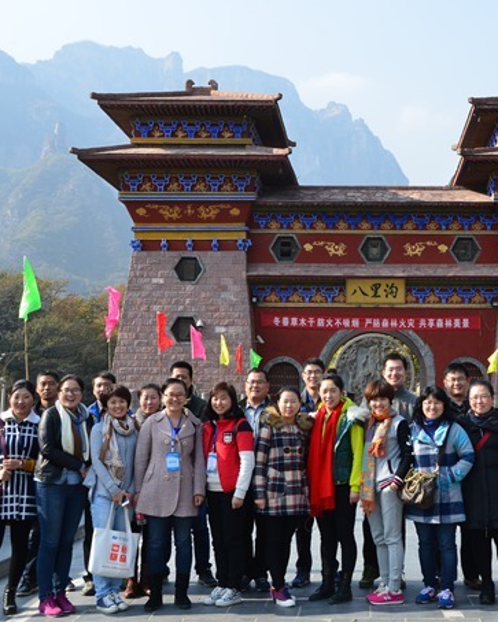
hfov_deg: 28.7
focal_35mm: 52
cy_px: 310
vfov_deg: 36.0
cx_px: 376
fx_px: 958
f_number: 11
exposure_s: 1/125
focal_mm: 24
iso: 200
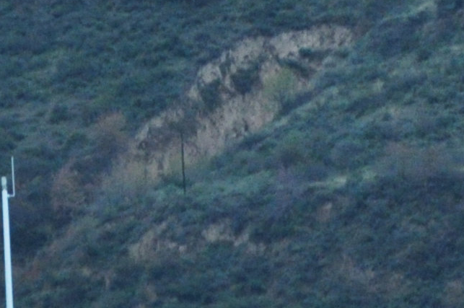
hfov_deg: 2.2
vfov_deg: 1.5
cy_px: 937
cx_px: 86
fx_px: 11856
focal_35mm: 921
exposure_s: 1/8
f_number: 5.6
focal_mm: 92
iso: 800
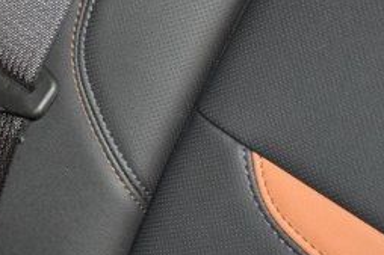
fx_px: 1162
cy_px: -45
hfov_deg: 16.8
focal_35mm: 109
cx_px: -216
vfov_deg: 12.3
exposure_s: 1/50
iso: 2200
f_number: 3.5
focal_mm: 18
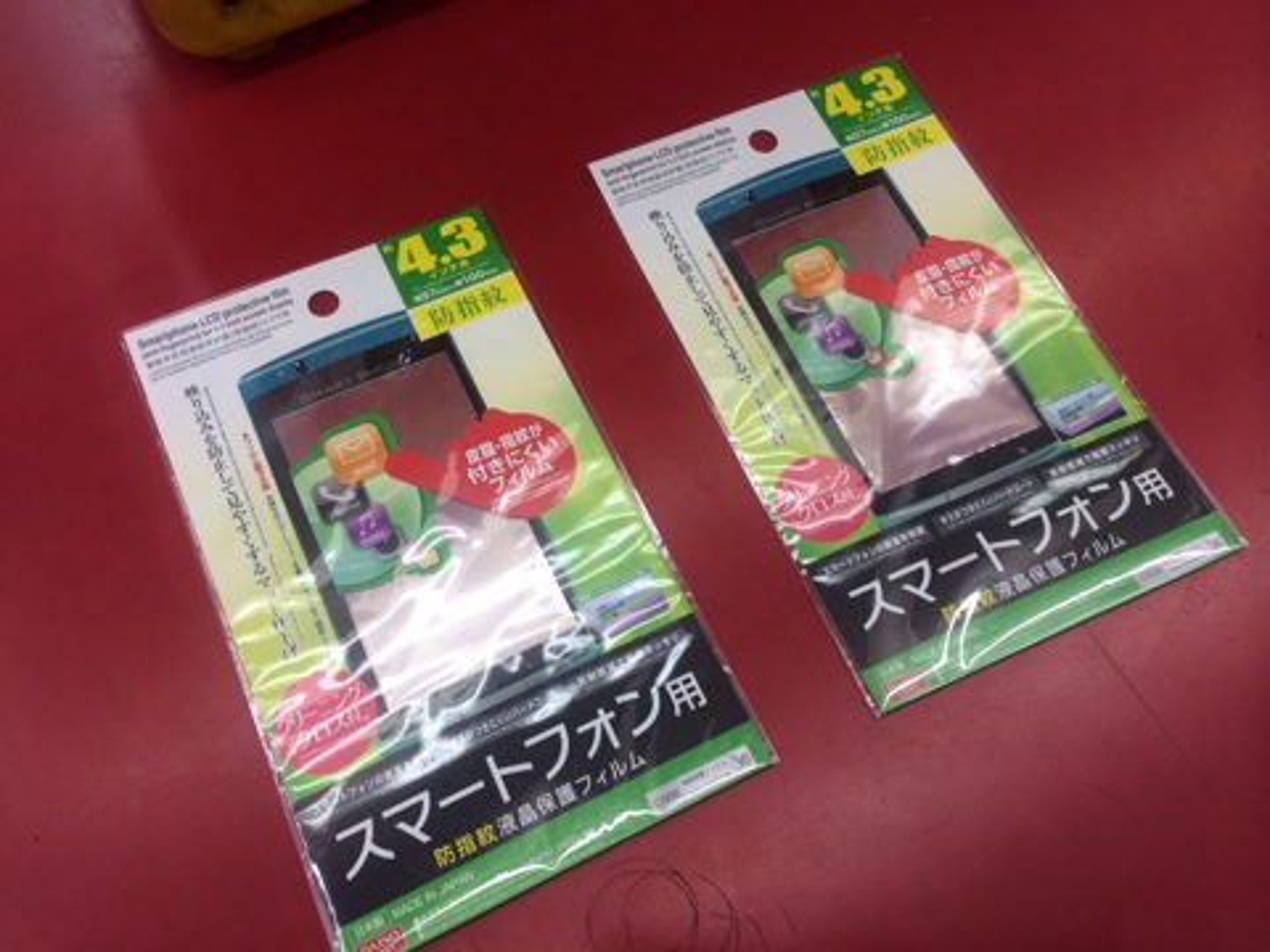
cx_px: 635
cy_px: 476
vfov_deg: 46.8
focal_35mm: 30
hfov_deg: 60.0
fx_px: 1101
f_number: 2.2
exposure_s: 1/50
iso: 40
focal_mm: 4.12
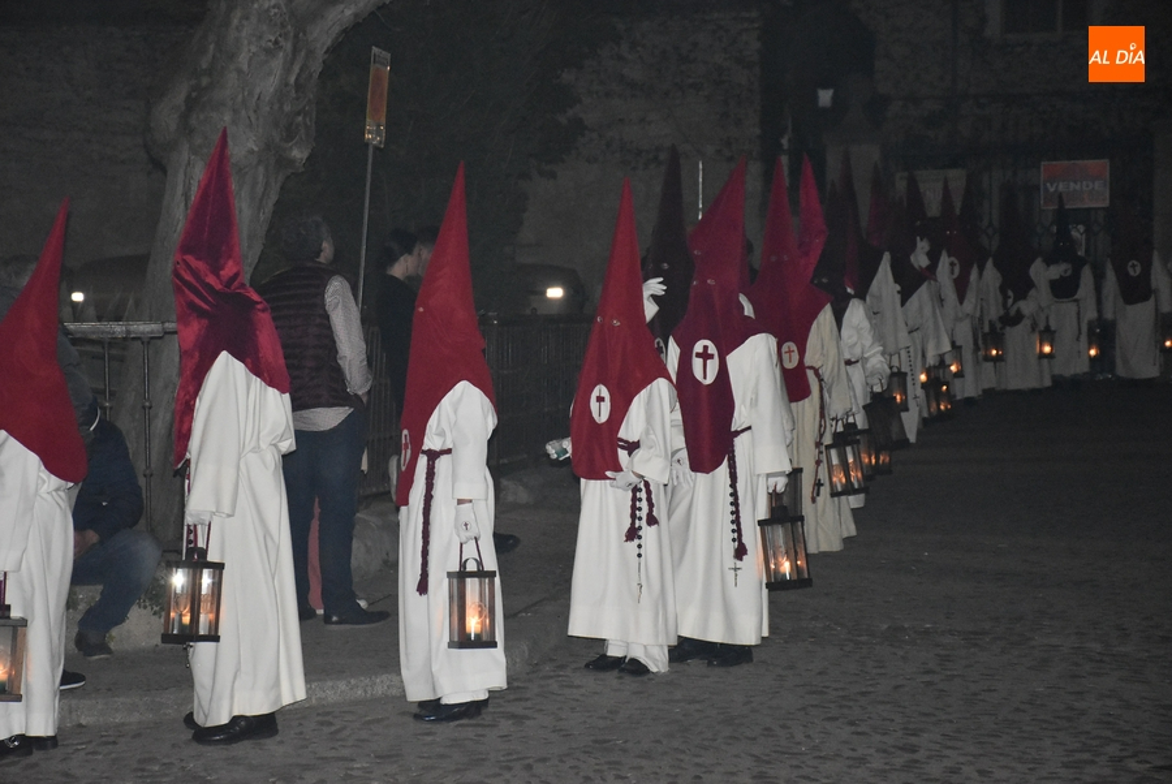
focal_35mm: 112
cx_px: 586
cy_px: 392
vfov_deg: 12.2
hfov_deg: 18.2
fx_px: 3666
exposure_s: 1/60
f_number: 5
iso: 6400
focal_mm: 75
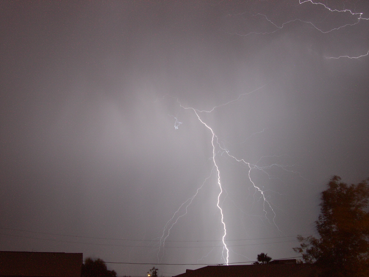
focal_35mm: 38
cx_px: 184
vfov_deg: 37.7
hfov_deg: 49.0
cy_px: 138
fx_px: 405
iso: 100
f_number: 7.6
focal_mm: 8
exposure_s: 8
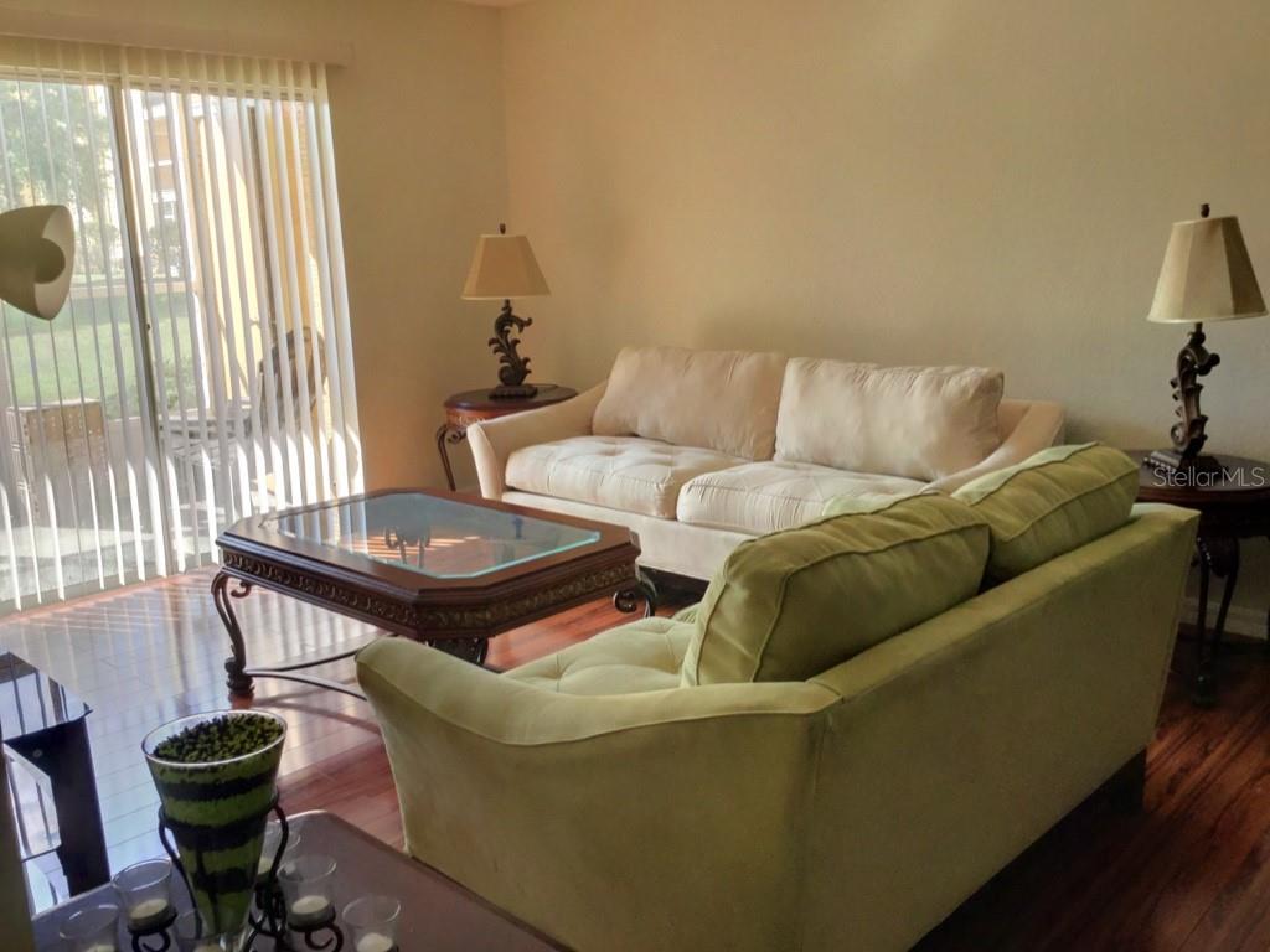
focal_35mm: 31
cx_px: 635
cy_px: 476
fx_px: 1137
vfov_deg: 45.4
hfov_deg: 58.4
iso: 25
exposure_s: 1/40
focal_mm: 3.3
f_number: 2.4
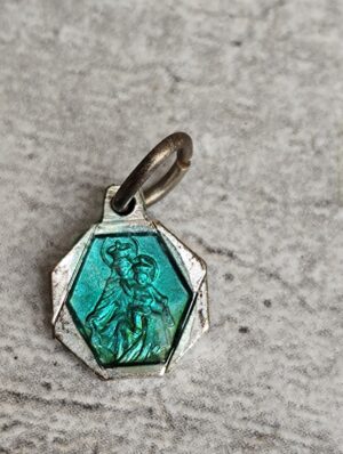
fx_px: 1225
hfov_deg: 15.9
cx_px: 172
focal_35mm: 93
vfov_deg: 21.0
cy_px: 227
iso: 50
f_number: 1.65
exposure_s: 1/100
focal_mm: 6.19
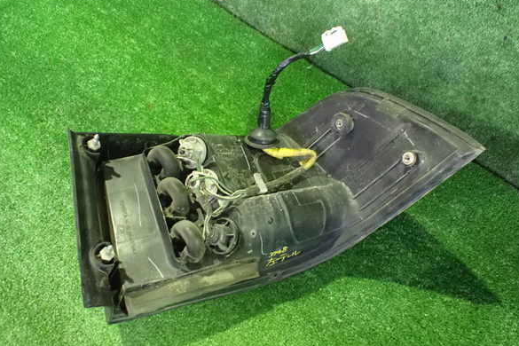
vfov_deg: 41.1
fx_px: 461
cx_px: 258
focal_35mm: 32
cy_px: 172
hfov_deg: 58.7
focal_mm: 5.4
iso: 1600
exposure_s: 1/25
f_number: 2.3
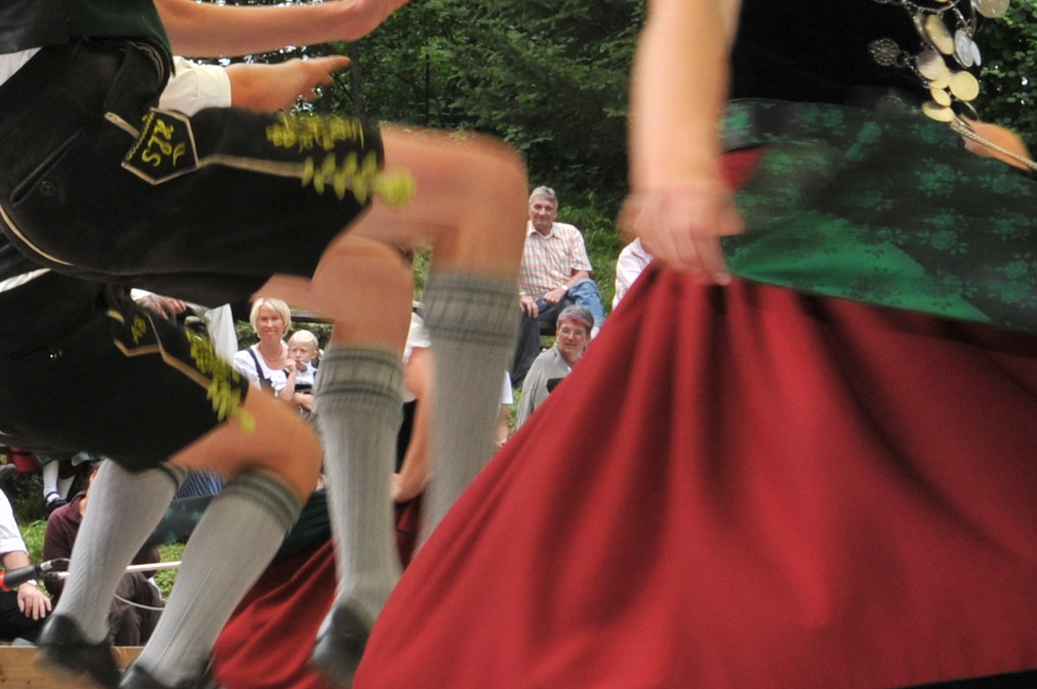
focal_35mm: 110
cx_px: 148
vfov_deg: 12.4
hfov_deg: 18.4
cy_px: 352
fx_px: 3165
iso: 200
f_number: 8
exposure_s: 1/125
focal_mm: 20
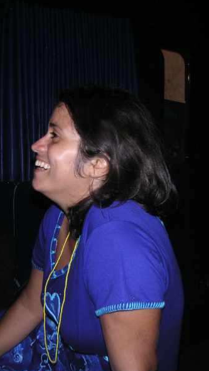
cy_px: 186
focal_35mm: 42
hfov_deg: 28.2
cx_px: 70
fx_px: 413
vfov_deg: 48.3
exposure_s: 1/45
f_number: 2.8
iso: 160
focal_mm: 6
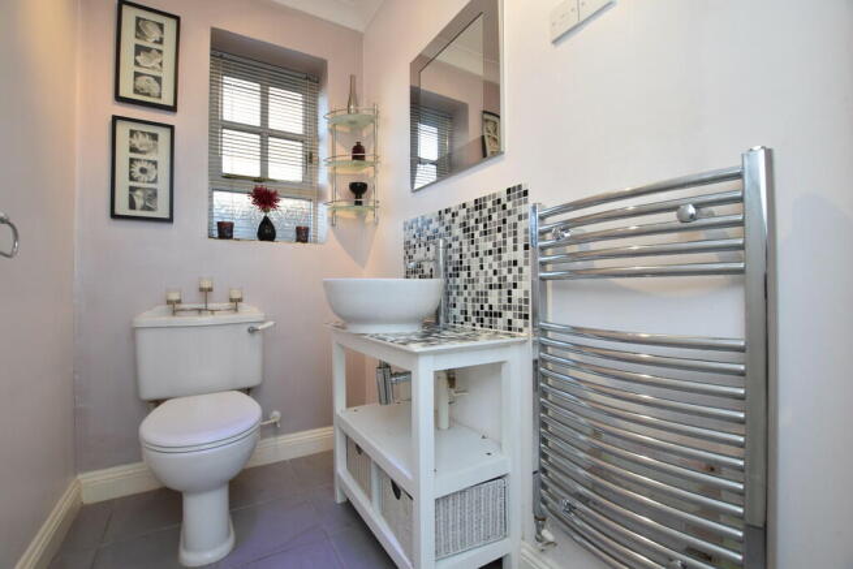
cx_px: 426
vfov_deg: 77.4
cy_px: 284
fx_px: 355
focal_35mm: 15
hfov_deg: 100.4
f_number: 5
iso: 100
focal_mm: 10
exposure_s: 1/13
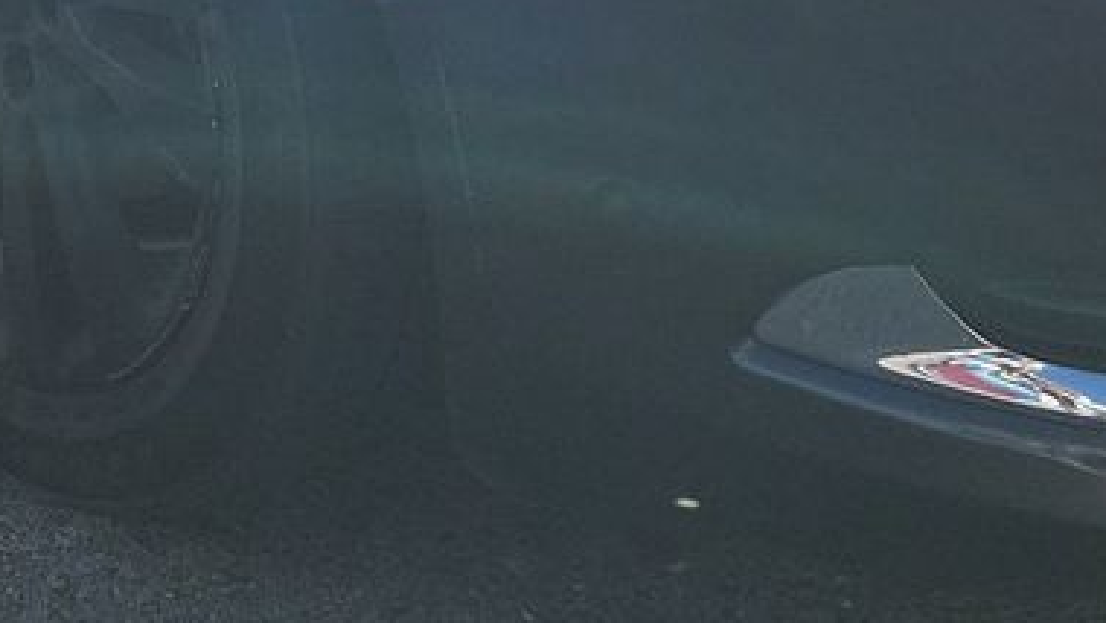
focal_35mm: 110
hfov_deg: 19.4
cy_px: -611
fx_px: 3227
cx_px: 399
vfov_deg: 10.2
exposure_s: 1/889
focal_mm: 6.7
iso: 50
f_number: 1.8
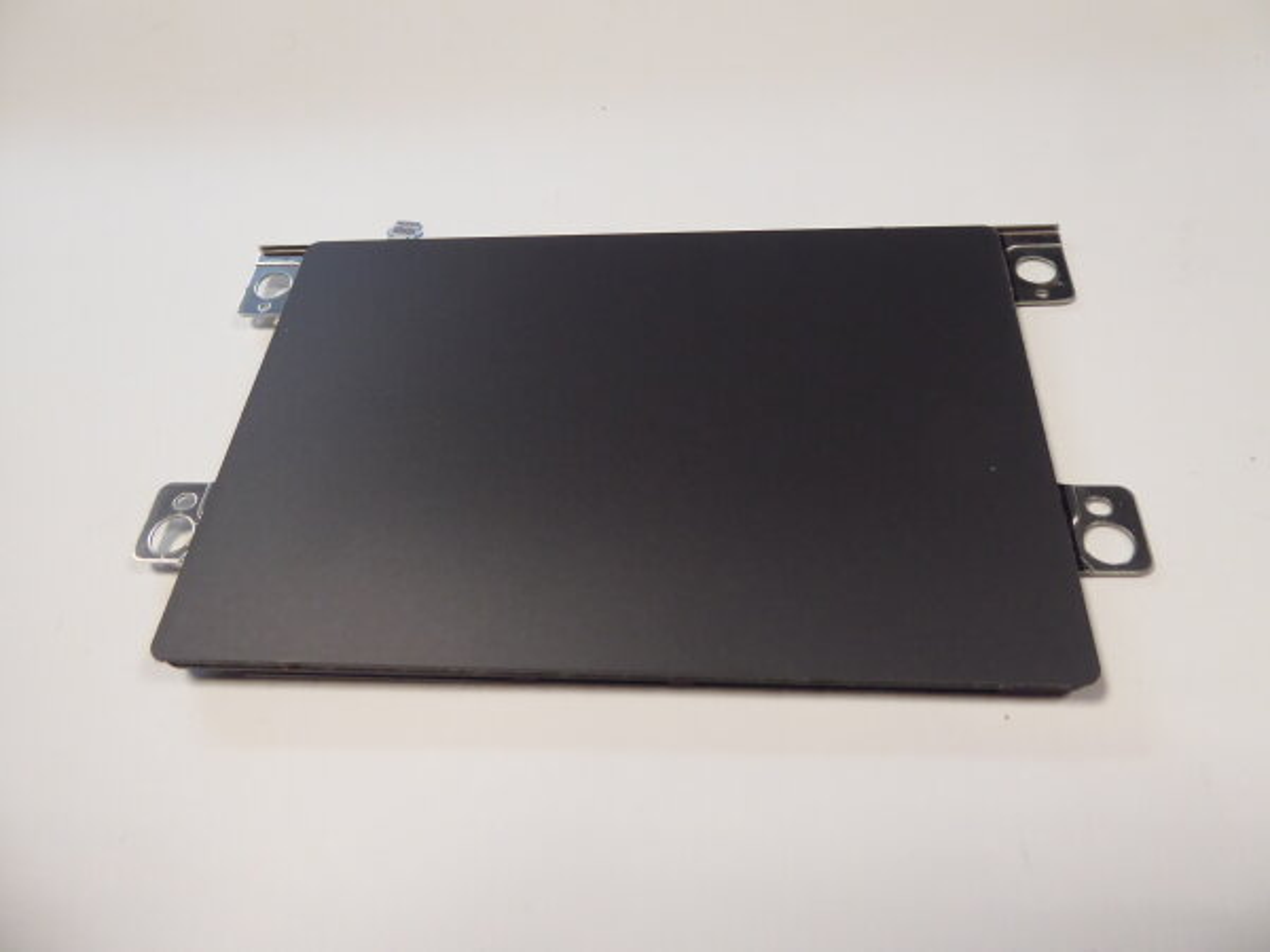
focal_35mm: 25
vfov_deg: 54.9
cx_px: 635
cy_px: 476
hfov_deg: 69.4
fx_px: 917
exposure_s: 1/60
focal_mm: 4.3
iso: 320
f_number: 3.3
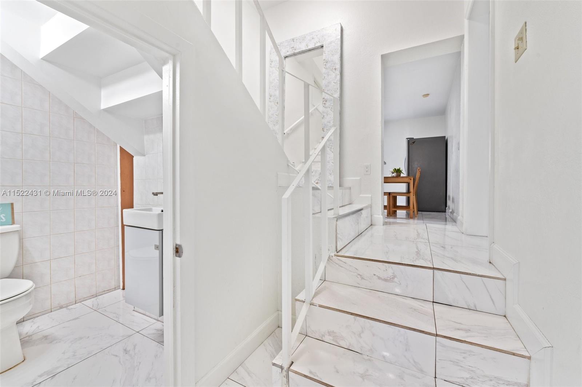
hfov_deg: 104.3
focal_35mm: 14
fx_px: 226
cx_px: 291
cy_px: 194
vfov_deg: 81.1
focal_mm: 14
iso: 200
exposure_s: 1/5
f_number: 8
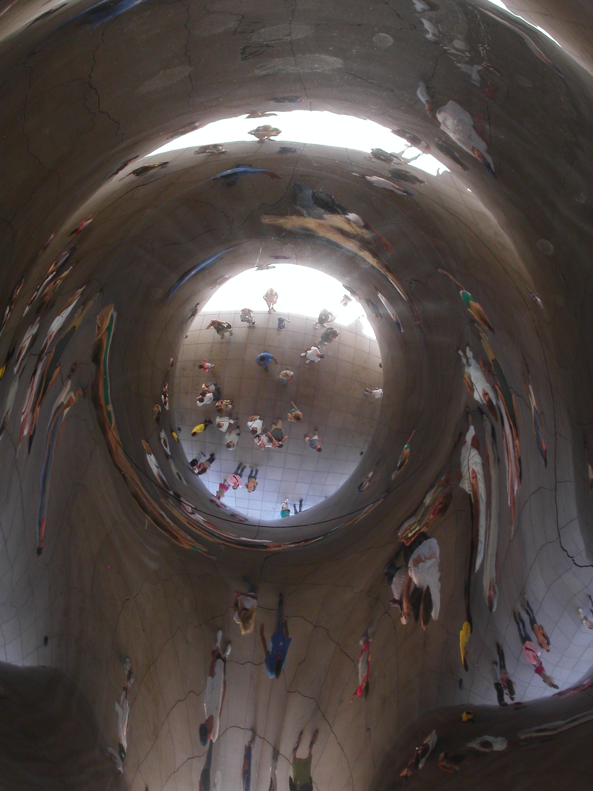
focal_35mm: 60
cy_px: 396
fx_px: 1370
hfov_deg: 24.4
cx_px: 296
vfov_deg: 32.2
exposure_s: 1/60
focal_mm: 12.5
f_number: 4
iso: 100
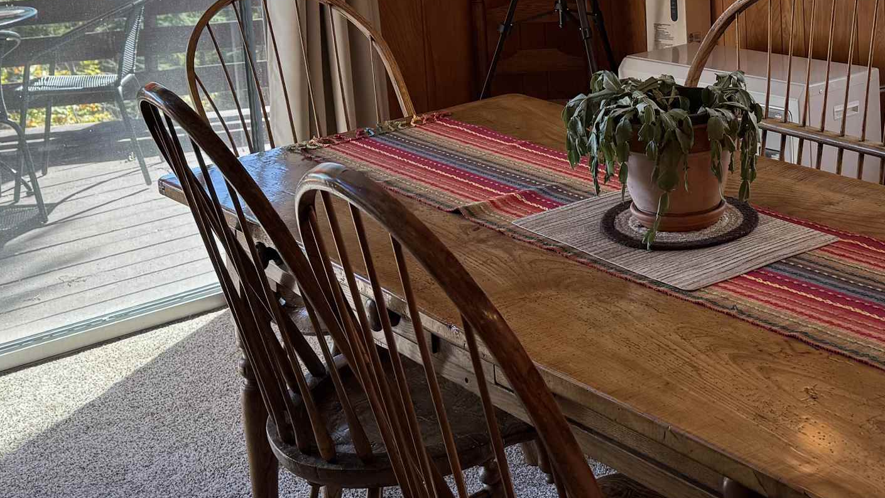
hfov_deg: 35.9
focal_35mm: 57
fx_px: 1338
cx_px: 648
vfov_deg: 20.3
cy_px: -19
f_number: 1.78
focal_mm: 6.76
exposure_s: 1/120
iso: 80
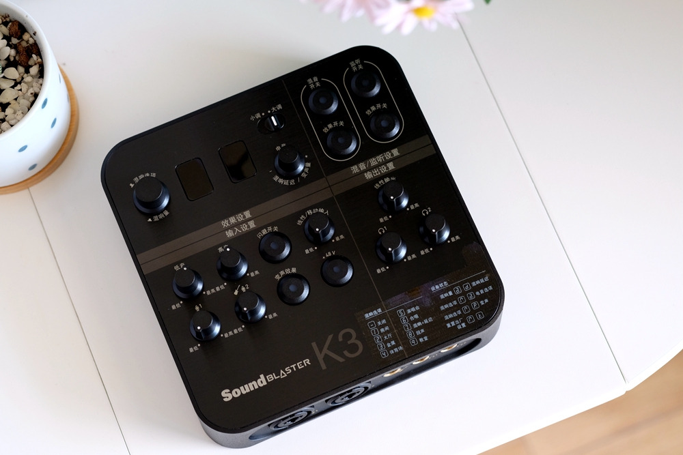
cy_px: 228
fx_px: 1708
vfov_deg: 15.2
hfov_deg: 22.6
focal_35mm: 90
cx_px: 342
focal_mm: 60
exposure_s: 1/120
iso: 1000
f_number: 4
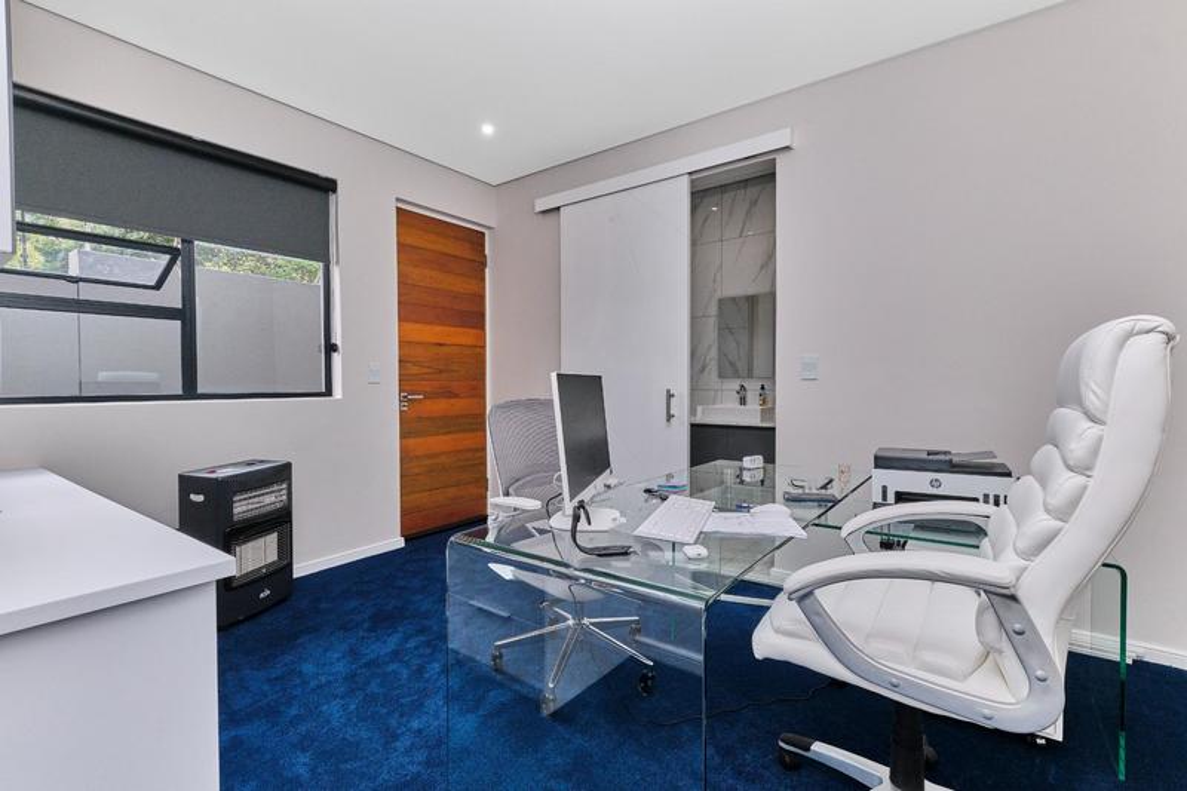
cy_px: 396
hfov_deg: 100.4
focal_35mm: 15
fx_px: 494
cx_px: 594
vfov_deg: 77.3
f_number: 8
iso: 800
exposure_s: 1/200
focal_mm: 10
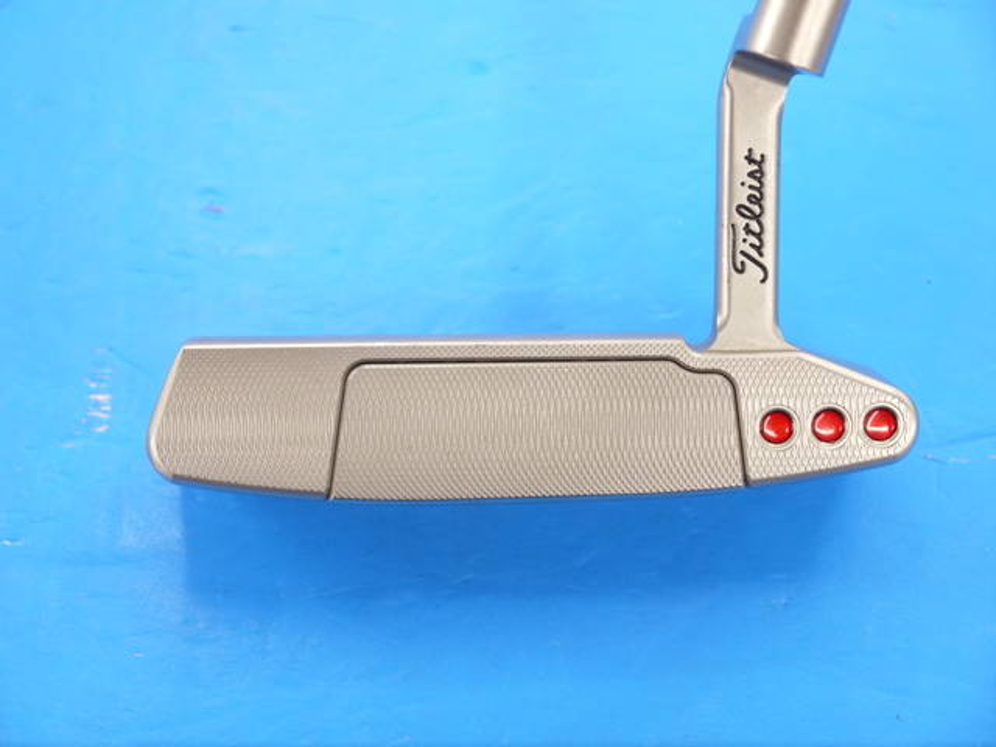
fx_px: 2072
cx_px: 498
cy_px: 374
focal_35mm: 72
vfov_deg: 20.4
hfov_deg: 27.0
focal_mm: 36
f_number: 5.3
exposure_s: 1/100
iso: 800
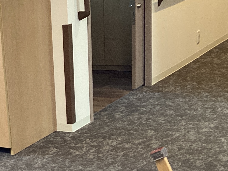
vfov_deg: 15.4
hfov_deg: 19.1
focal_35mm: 94
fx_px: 619
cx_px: -78
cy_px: 178
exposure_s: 1/50
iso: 100
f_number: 2.4
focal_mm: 3.3
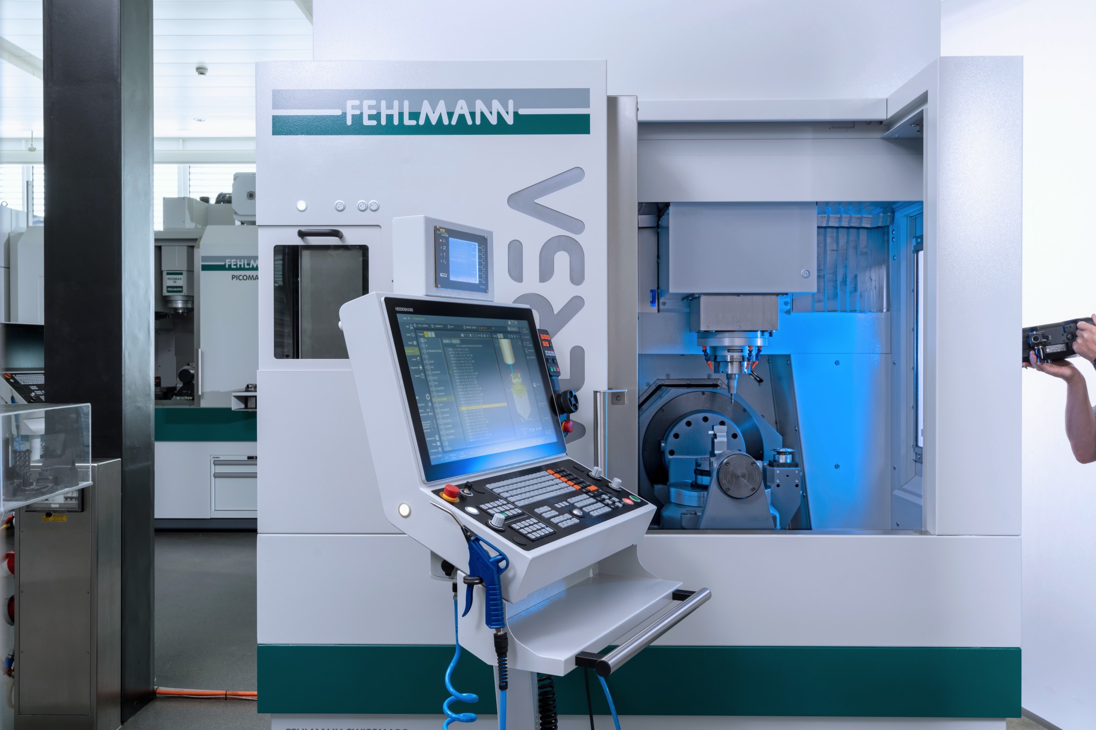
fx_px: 944
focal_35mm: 31
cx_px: 548
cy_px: 365
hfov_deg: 60.3
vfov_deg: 42.3
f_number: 11
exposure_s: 1/1.25
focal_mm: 31
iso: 100
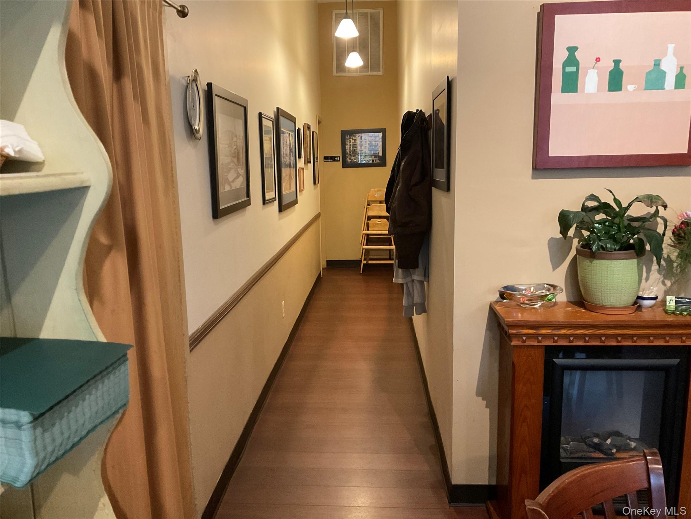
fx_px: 579
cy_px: 260
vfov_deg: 48.2
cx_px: 346
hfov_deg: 61.7
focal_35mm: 29
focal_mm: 3
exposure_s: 1/40
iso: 250
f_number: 1.8
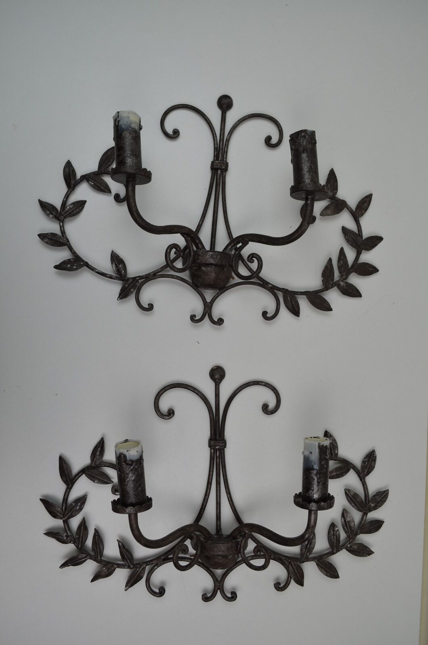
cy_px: 322
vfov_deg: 62.0
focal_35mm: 30
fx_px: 537
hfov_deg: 43.4
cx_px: 214
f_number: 5.6
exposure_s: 1/125
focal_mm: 20
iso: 280
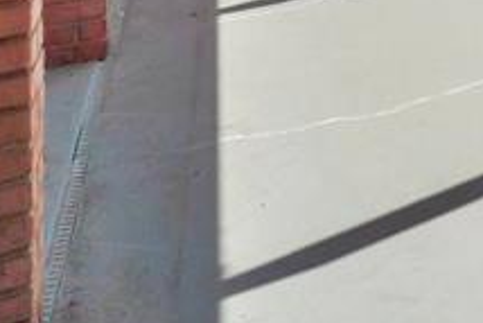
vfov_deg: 15.3
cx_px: 955
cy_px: -364
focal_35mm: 67
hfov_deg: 19.0
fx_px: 899
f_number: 9
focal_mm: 14
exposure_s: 1/1600
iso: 250
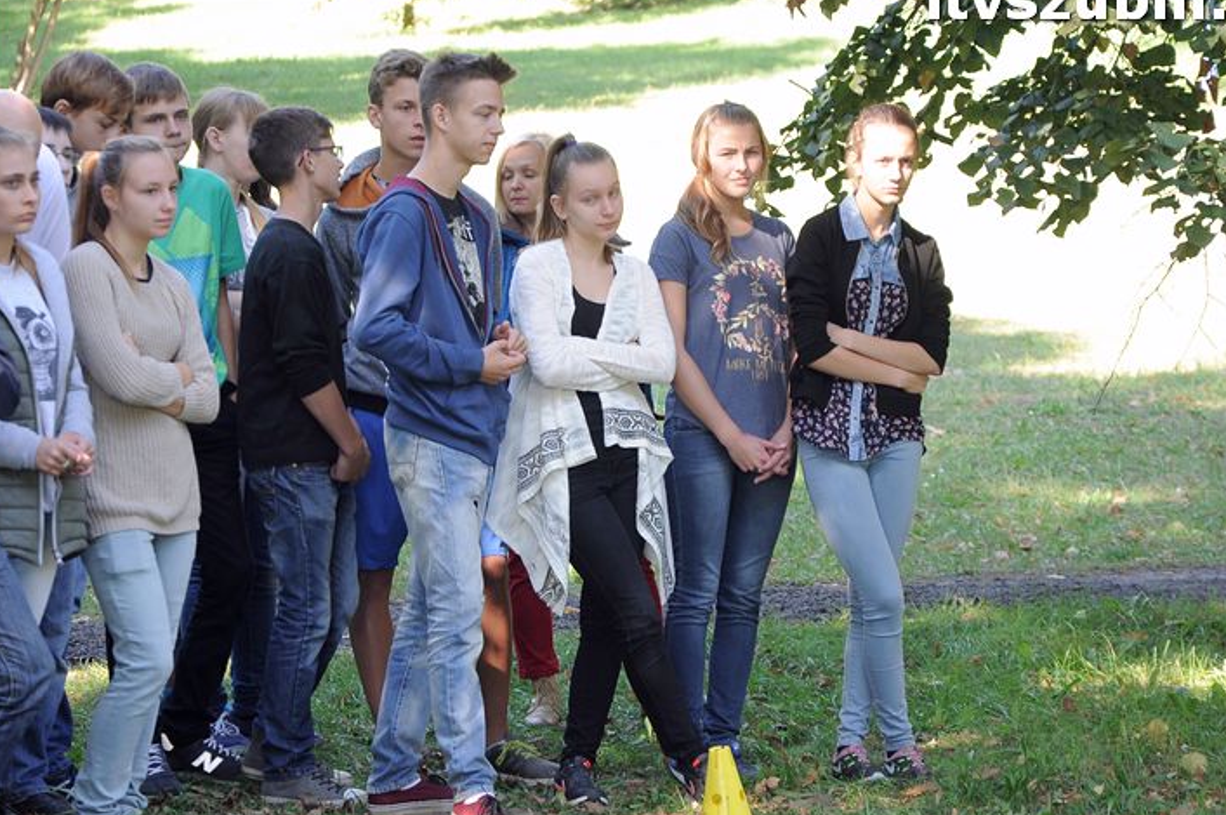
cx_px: 580
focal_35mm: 190
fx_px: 6449
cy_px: 437
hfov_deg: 10.9
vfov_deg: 7.2
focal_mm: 105
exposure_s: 1/80
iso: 400
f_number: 5.6
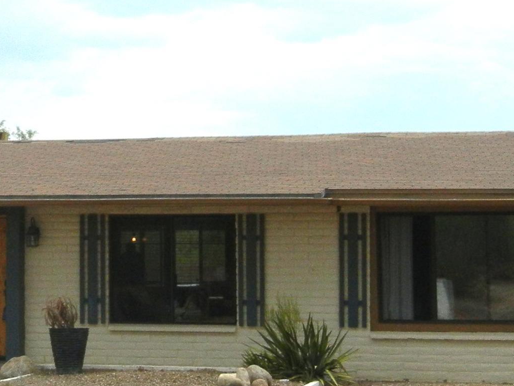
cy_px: 47
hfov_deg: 17.1
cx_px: 100
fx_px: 1693
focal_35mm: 114
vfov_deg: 12.9
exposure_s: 1/1064
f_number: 7.4
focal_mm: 7.1
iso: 230
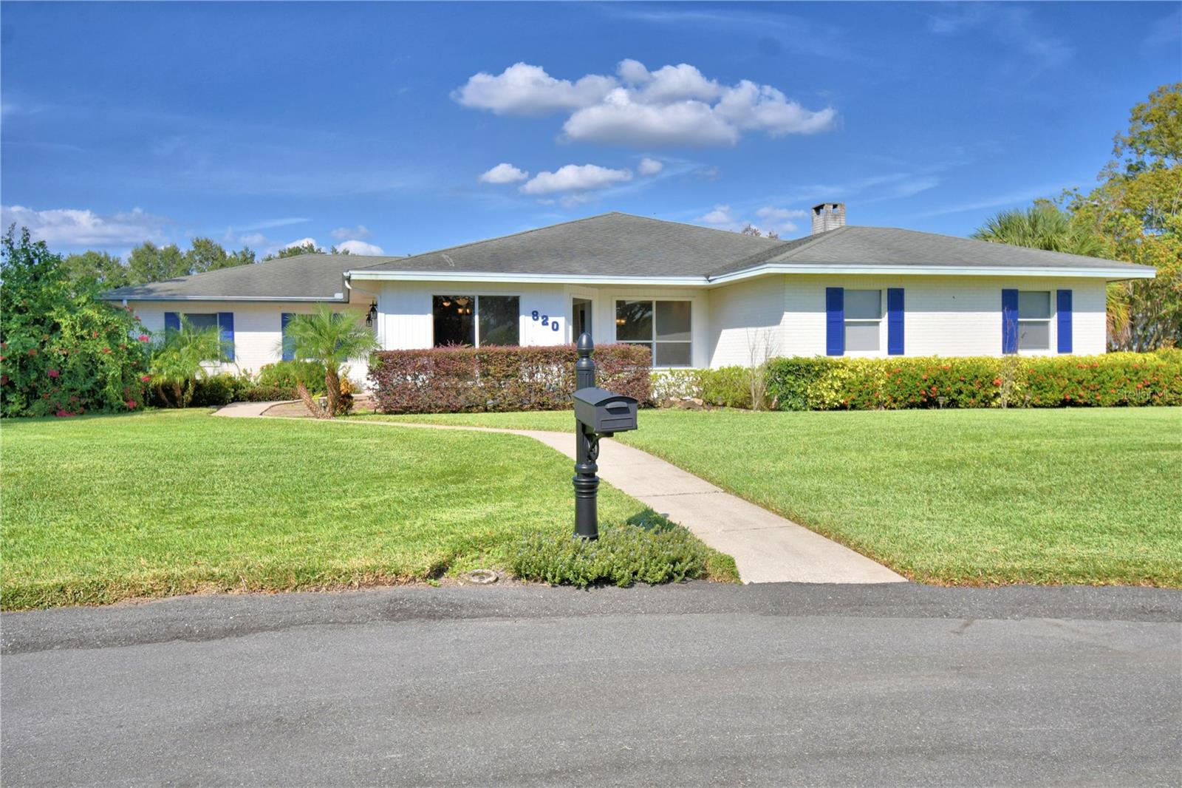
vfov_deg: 43.6
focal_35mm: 30
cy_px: 394
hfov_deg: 61.9
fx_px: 985
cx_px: 591
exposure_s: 1/1000
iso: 100
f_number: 5.6
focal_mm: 20
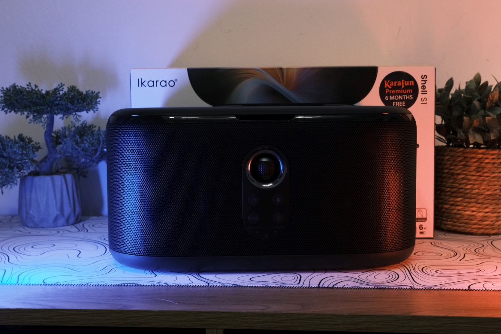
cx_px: 250
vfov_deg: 31.2
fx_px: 598
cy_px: 167
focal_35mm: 43
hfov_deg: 45.4
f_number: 8
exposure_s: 1/100
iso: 2500
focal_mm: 28.7
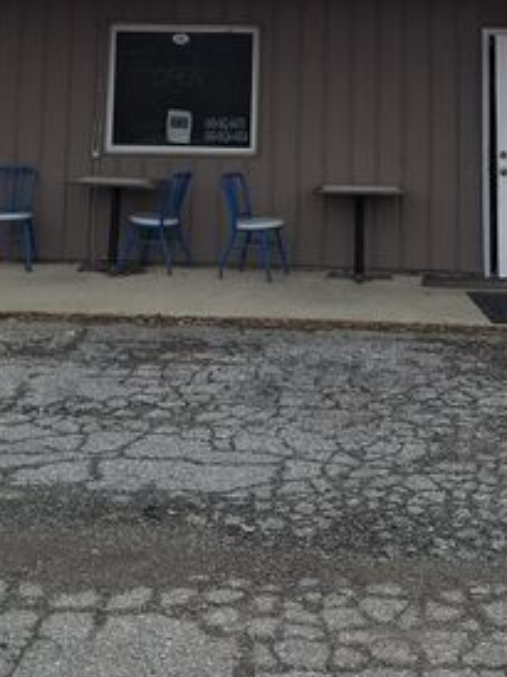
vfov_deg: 31.5
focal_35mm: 56
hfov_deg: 26.1
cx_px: 277
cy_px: -14
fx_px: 1095
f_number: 1.8
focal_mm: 5.54
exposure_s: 1/60
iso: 64
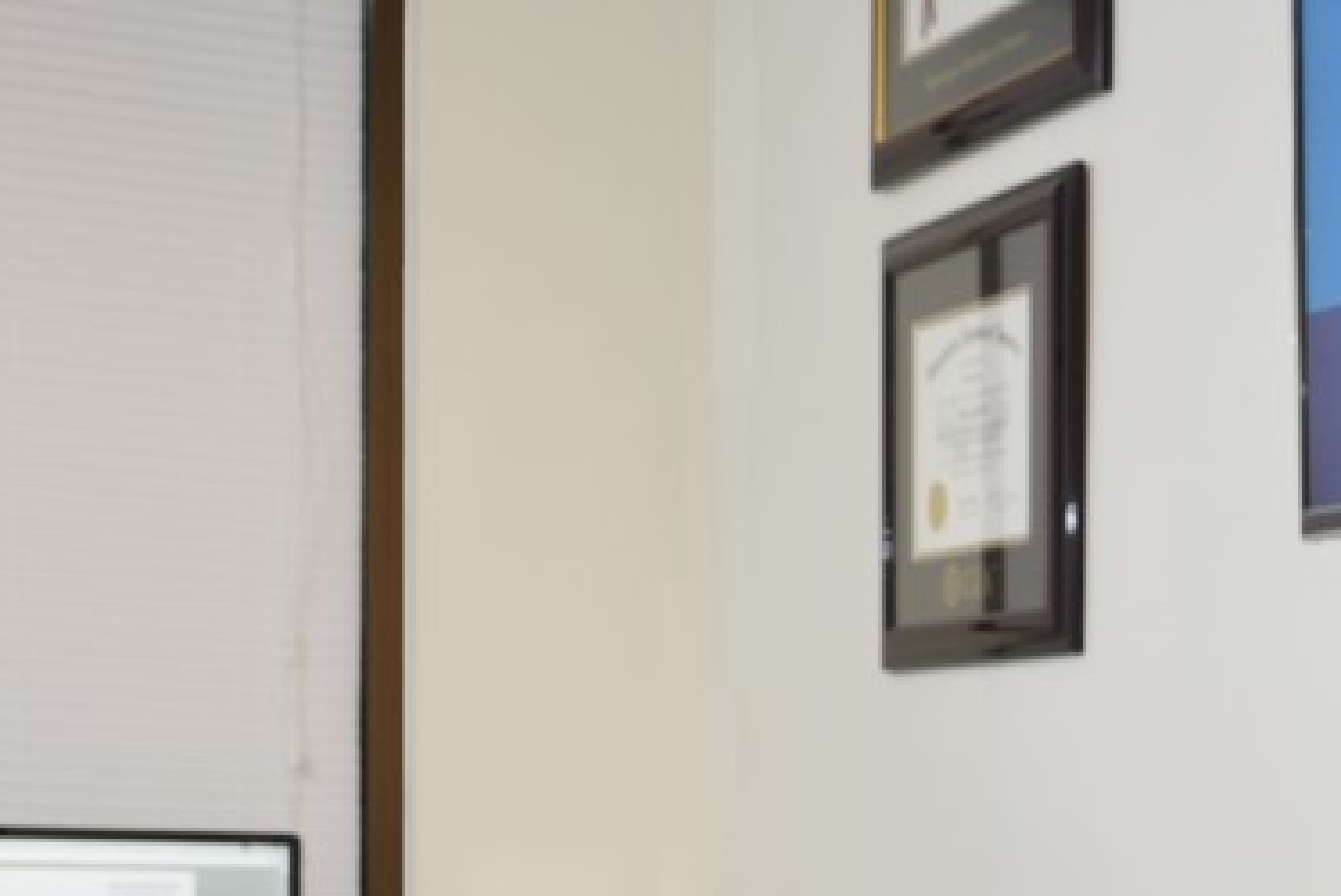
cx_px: 1413
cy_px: 1111
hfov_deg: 21.0
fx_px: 3467
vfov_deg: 14.2
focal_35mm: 93
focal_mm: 34
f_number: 5.6
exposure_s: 1/30
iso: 400
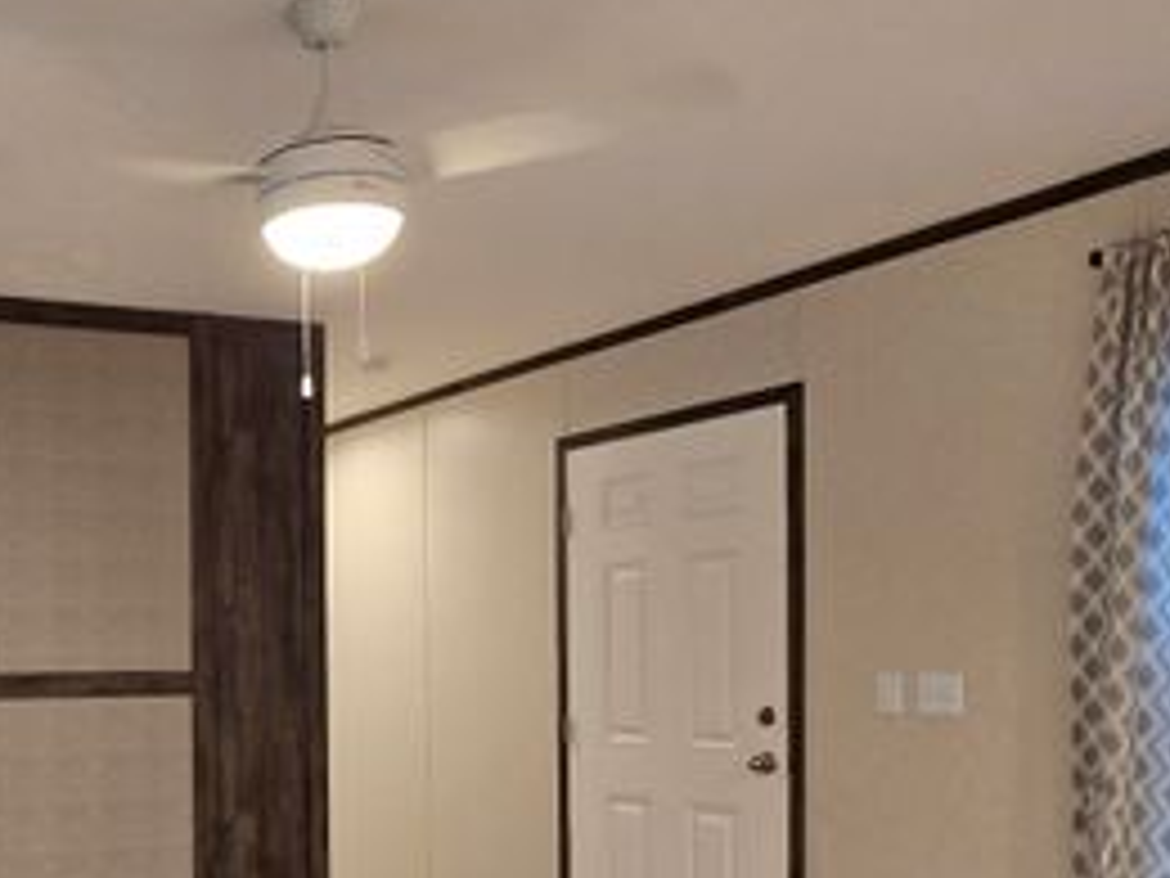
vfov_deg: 39.2
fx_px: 1183
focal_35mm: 35
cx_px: 36
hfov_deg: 45.5
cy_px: 700
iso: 200
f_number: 2.2
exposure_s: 1/60
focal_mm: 2.2
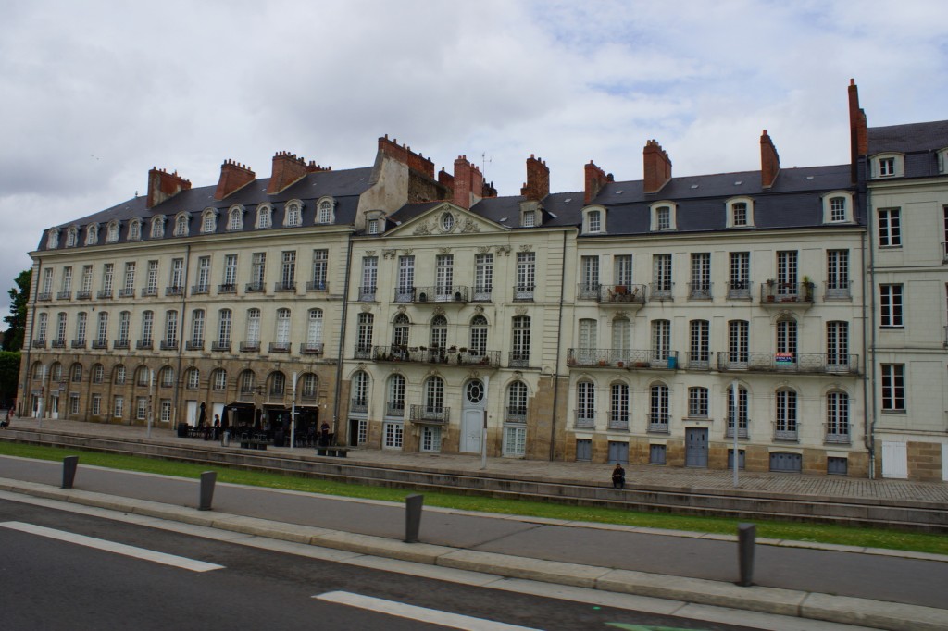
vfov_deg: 43.6
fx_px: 790
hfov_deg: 61.9
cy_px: 316
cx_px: 474
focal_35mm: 30
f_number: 13
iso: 100
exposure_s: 1/125
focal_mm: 20
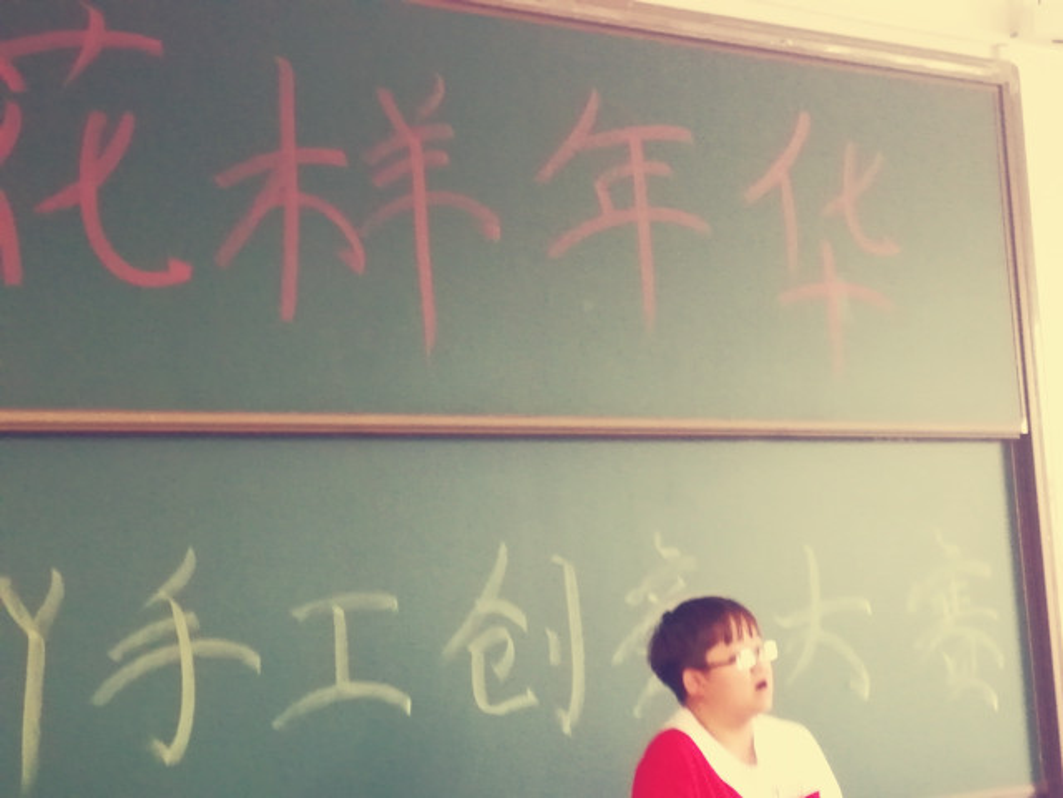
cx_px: 532
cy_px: 399
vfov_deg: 24.8
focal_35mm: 59
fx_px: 1812
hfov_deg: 32.7
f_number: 2.4
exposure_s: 1/33.3
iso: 400
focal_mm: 5.55
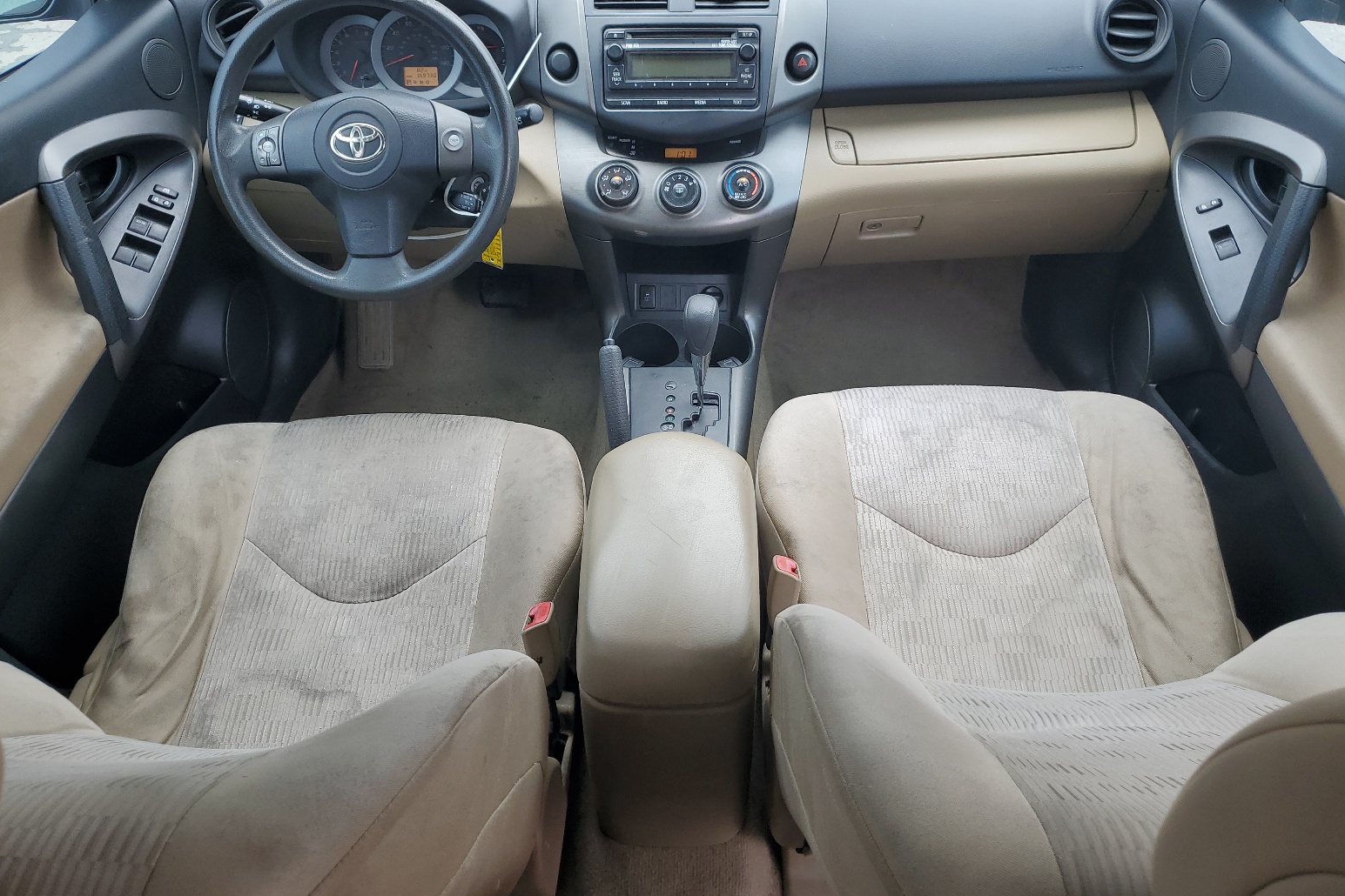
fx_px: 1046
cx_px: 680
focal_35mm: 28
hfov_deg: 65.5
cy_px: 425
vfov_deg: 46.4
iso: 50
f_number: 1.5
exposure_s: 1/222
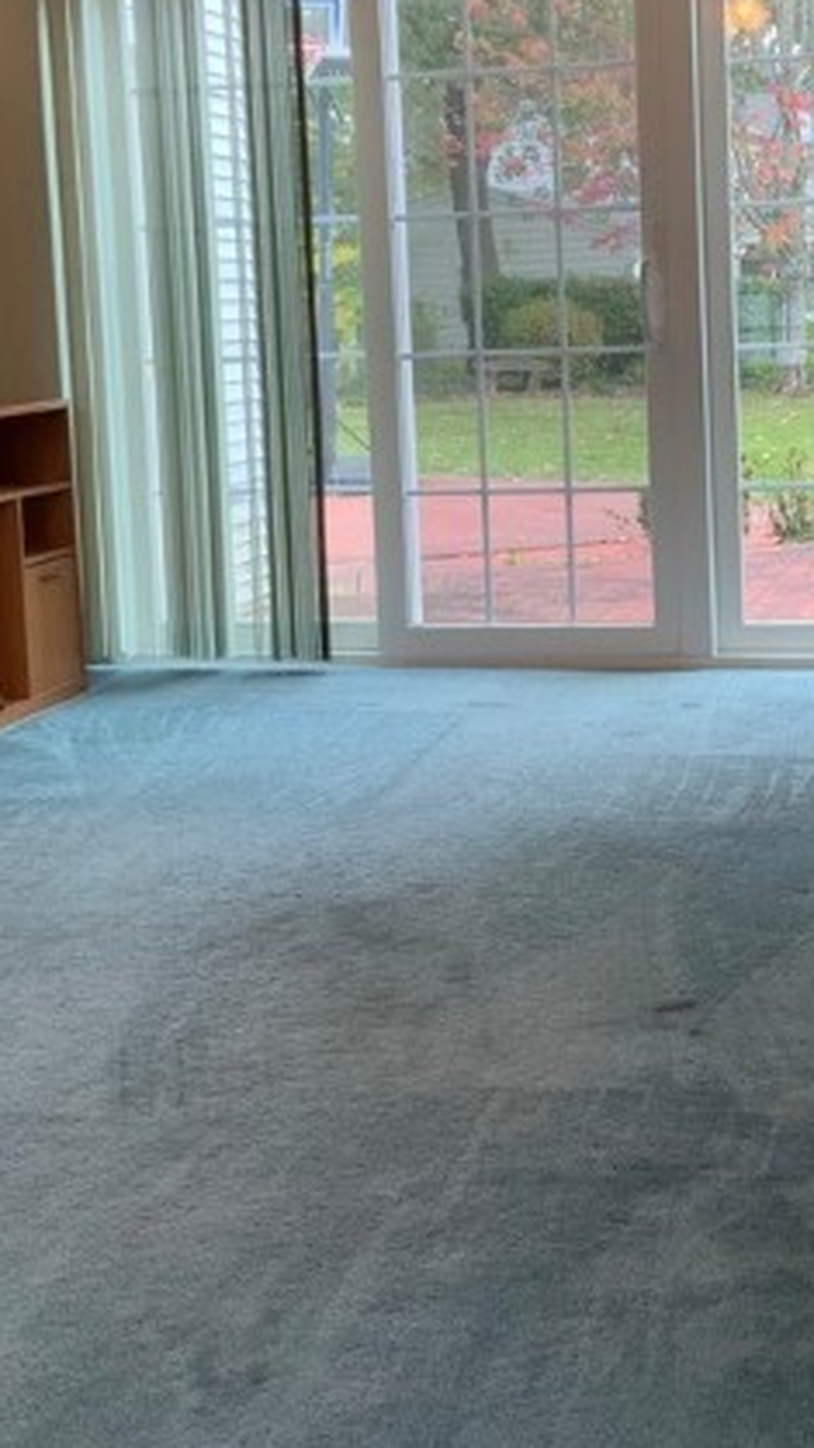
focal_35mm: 58
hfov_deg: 20.6
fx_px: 2226
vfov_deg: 35.7
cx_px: 578
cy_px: 509
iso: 40
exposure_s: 1/60
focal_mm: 3
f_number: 1.8
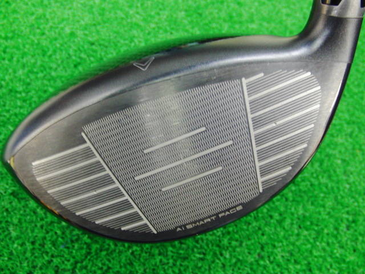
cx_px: 182
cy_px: 137
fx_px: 390
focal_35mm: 37
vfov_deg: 38.7
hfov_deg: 50.1
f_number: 3.6
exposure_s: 1/15
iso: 400
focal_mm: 6.42
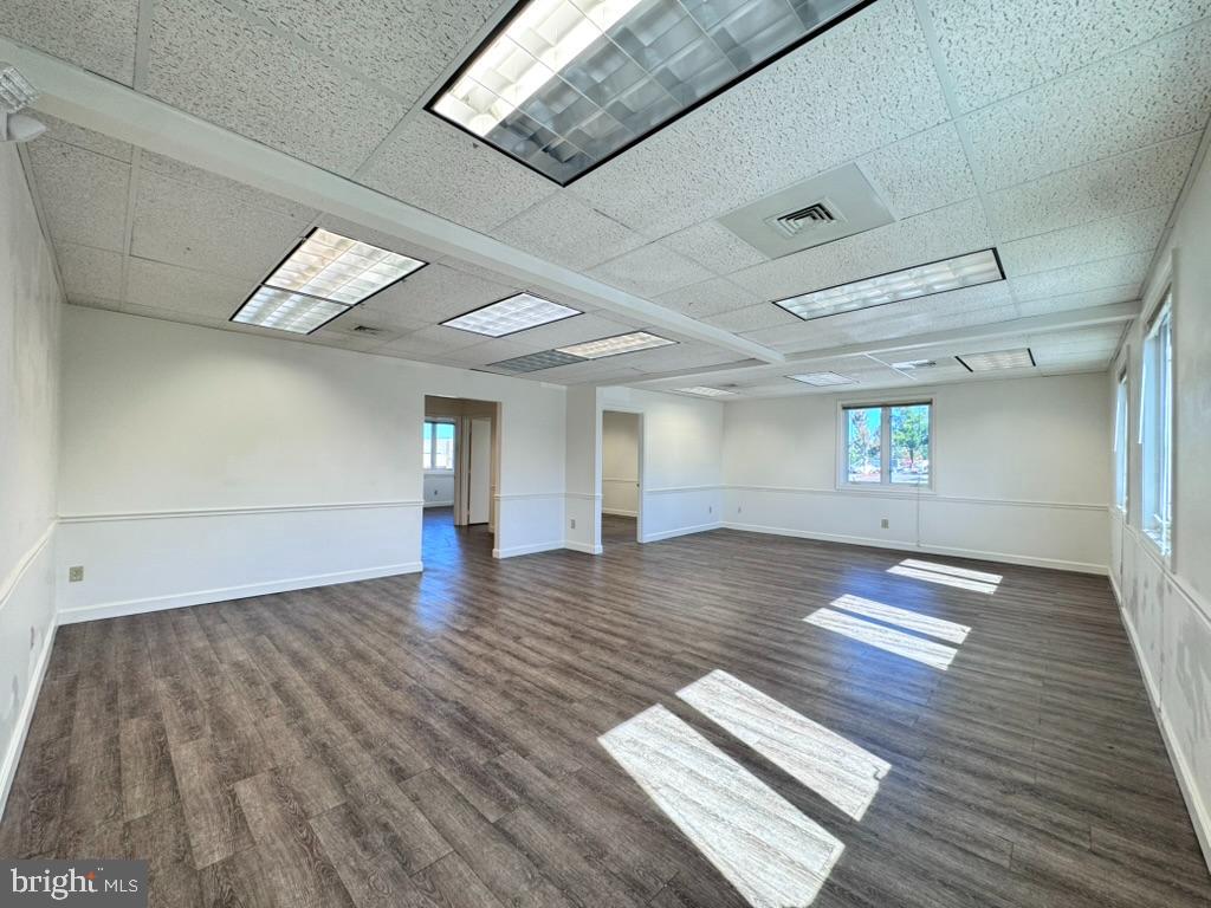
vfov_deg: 85.7
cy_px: 454
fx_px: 490
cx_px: 606
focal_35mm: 14
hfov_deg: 102.1
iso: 100
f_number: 2.2
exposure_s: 1/120
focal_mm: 2.22
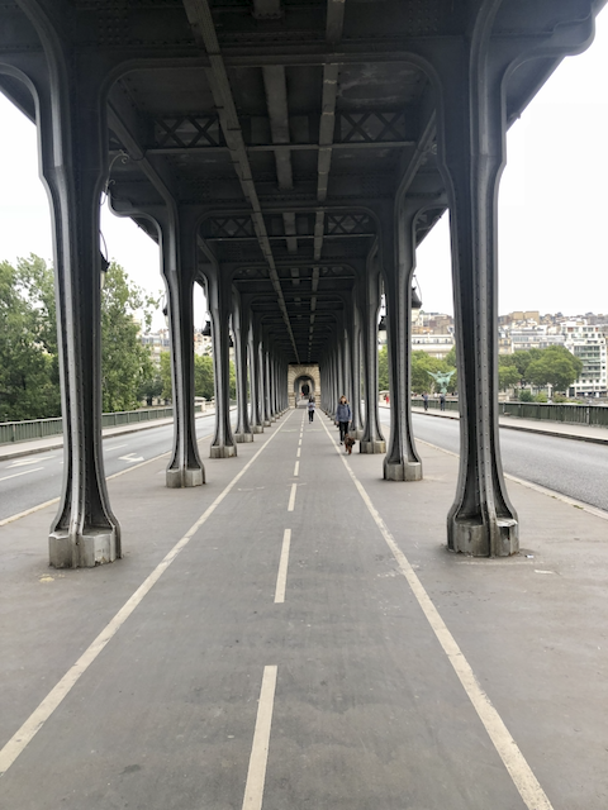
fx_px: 656
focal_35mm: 28
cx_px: 304
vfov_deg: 63.4
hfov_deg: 49.7
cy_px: 405
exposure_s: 1/50
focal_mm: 4
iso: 25
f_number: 1.8
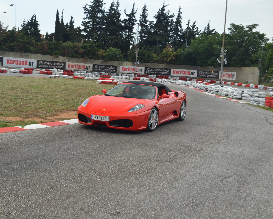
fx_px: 331
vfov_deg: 36.5
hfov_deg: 44.8
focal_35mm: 41
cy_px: 109
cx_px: 126
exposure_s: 1/200
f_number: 7.1
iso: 320
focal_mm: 24
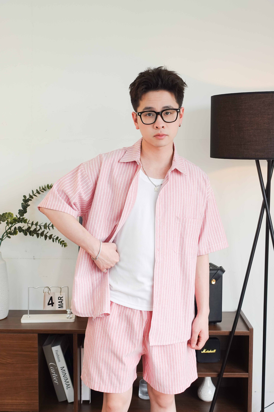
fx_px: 525
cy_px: 206
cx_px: 137
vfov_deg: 42.7
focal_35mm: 46
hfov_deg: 29.2
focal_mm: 17.37
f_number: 2.8
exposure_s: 1/125
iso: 80
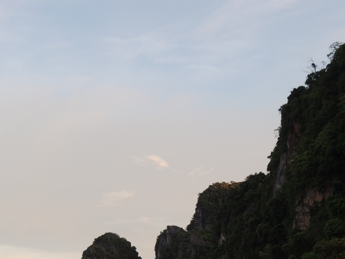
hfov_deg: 22.5
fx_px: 867
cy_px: 222
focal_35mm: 87
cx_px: 181
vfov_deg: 16.8
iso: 100
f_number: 3.3
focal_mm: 7.2
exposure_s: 1/125
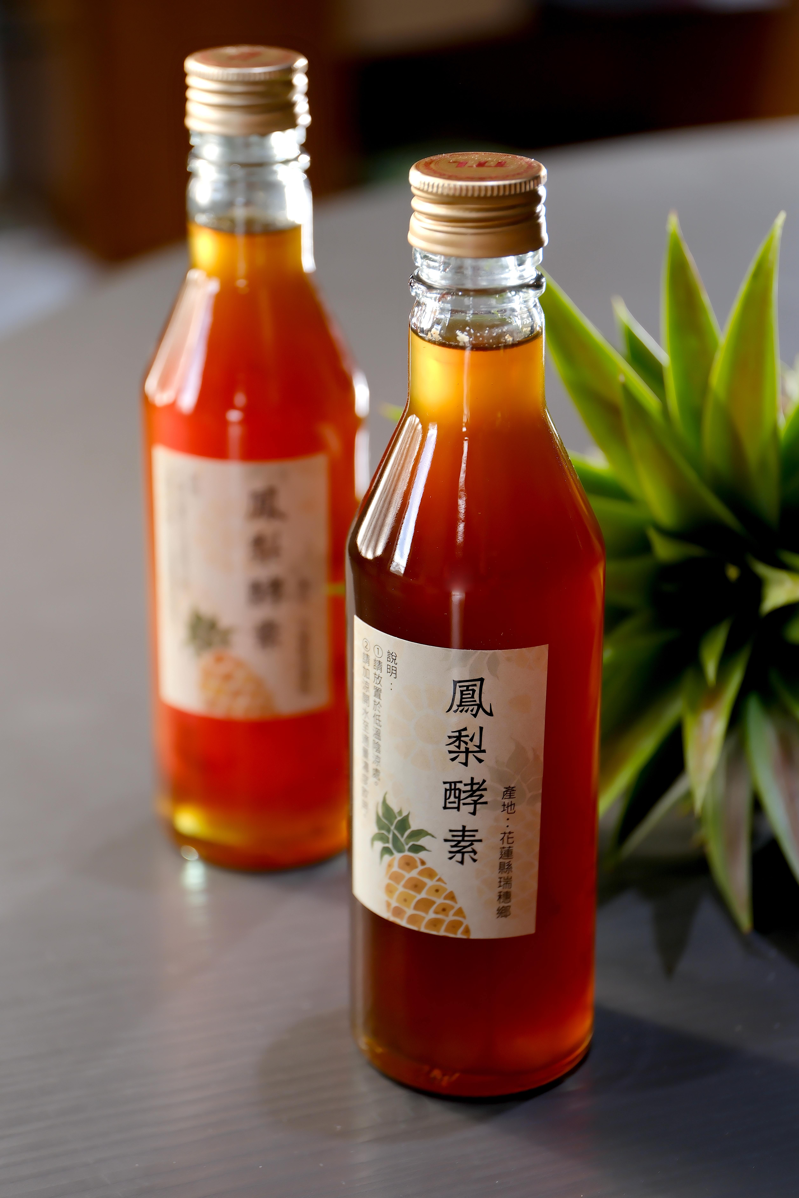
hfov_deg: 18.2
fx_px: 2497
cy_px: 599
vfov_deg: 27.0
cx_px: 400
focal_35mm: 75
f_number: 2.8
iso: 125
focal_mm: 50
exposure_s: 1/60
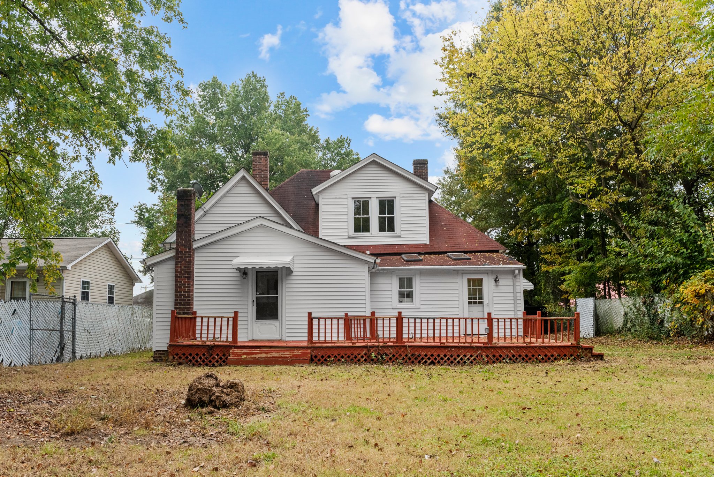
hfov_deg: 63.6
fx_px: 575
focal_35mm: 29
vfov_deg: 45.0
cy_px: 238
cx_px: 357
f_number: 8
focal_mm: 29
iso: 800
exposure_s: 1/500
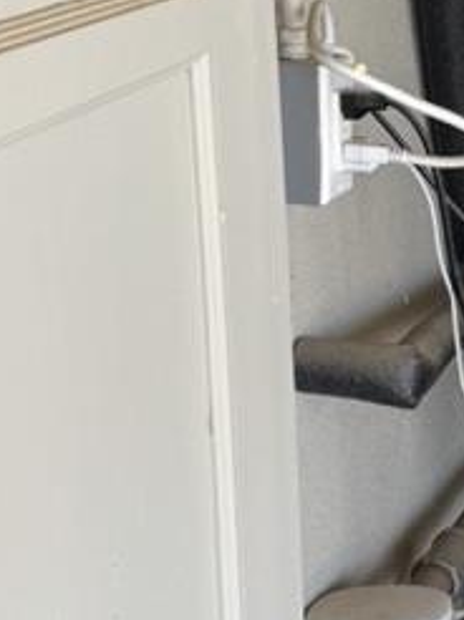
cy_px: 224
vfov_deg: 19.6
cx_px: 714
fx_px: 1790
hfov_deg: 13.8
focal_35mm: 100
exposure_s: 1/236
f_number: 1.78
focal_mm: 6.76
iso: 64
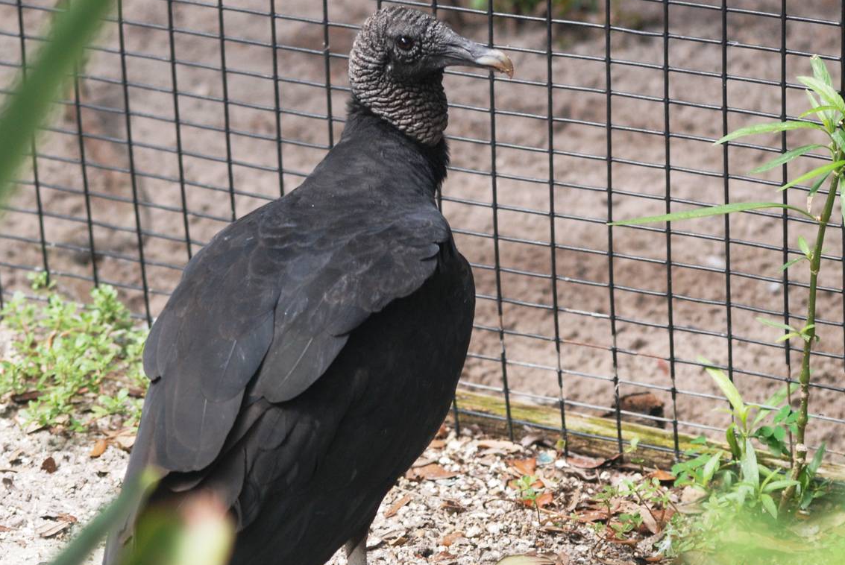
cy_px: 304
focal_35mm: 233
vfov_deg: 5.9
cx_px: 356
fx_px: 5475
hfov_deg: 8.8
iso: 400
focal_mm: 110
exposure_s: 1/320
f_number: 5
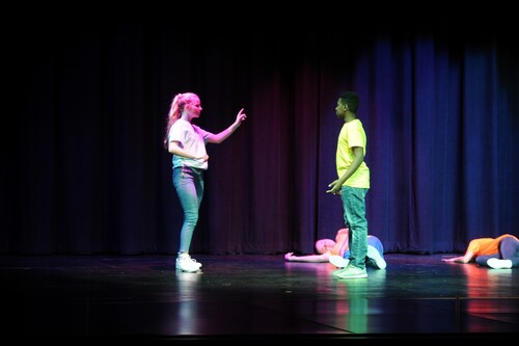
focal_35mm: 116
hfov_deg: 17.6
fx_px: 1672
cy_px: 173
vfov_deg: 11.8
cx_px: 260
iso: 3200
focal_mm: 116
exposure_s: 1/250
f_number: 4
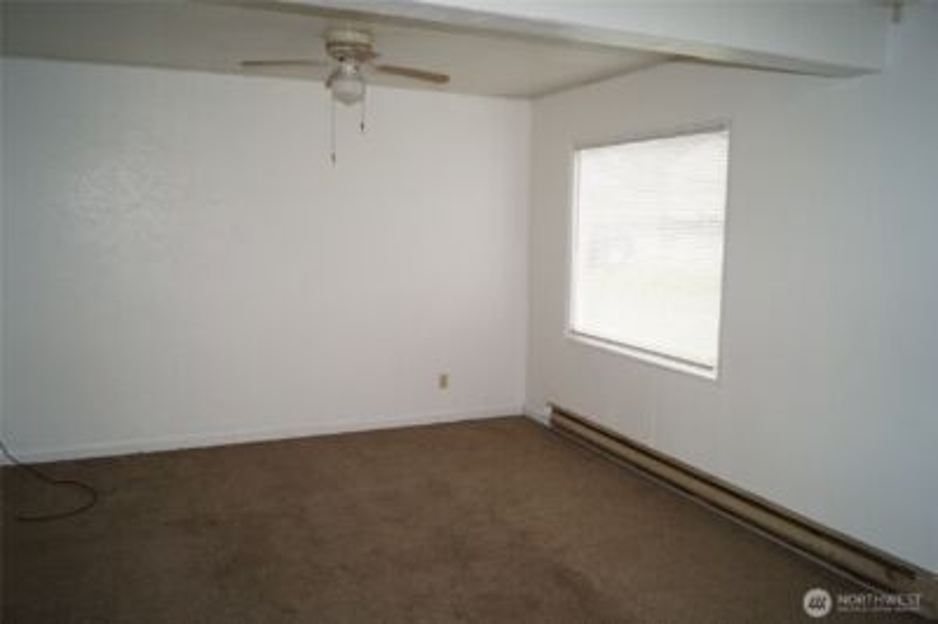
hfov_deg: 67.4
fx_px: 703
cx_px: 469
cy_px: 312
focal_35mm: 27
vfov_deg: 47.9
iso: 640
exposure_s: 1/160
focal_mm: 18
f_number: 4
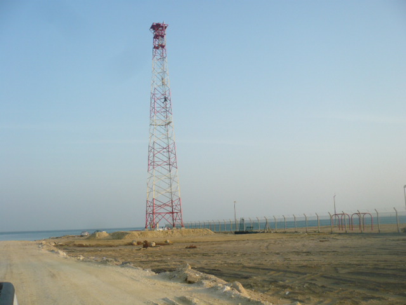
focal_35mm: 35
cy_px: 152
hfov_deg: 52.6
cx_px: 203
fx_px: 411
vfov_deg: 40.7
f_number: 8
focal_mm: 5.8
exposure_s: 1/125
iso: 100
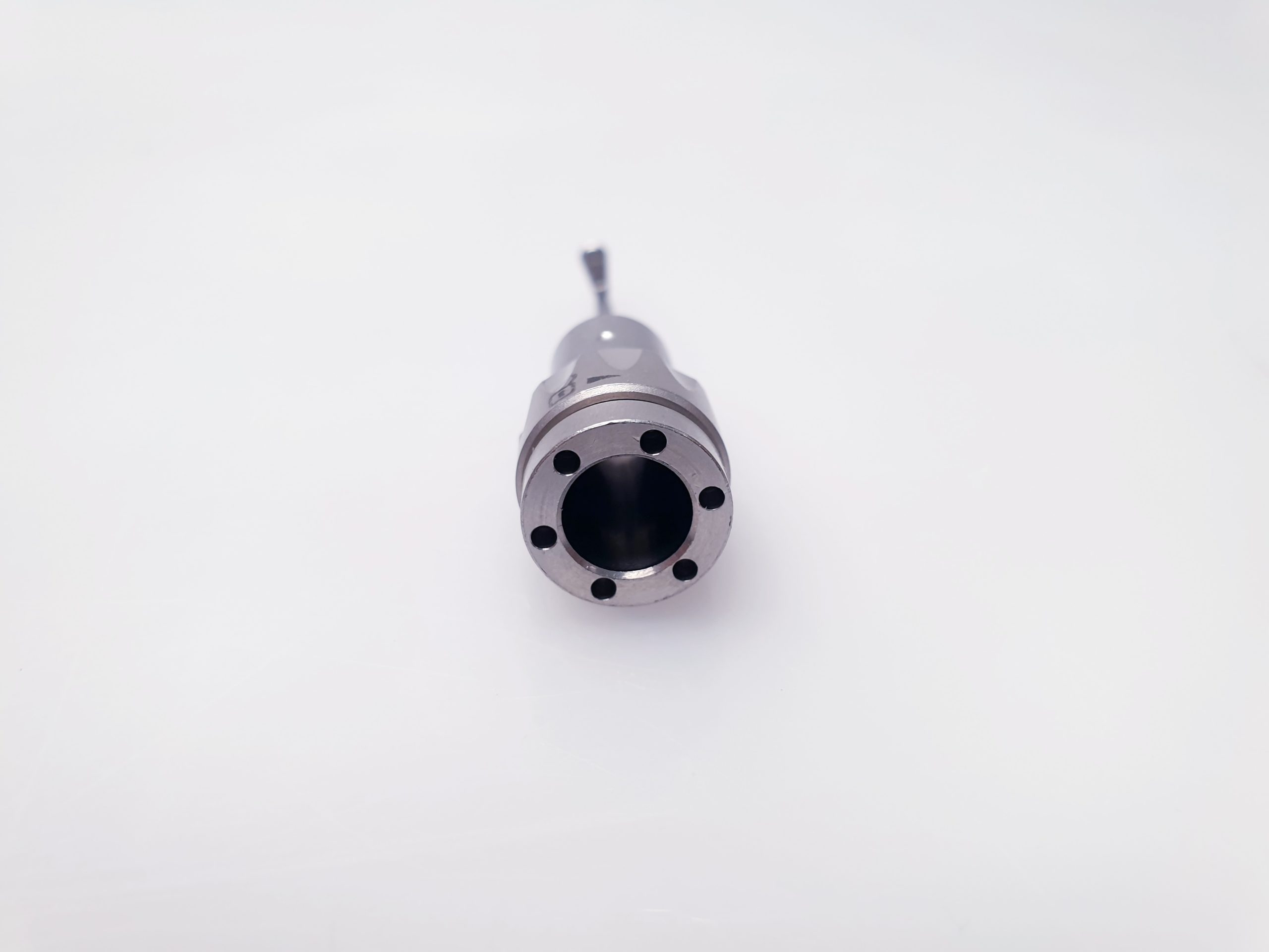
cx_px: 634
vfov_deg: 53.1
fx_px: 953
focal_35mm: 26
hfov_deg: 67.3
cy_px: 476
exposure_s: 1/50
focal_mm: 4.3
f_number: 2.4
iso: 80
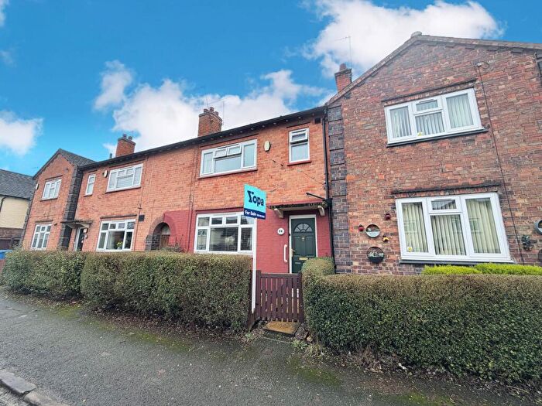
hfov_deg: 102.1
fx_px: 219
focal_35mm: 14
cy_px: 203
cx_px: 271
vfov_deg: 85.7
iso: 40
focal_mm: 2.22
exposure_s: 1/569
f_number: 2.2
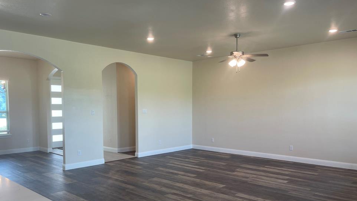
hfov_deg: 66.0
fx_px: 275
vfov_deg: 40.0
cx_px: 172
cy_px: 122
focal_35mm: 29
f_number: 1.6
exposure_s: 1/120
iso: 80
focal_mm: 5.1
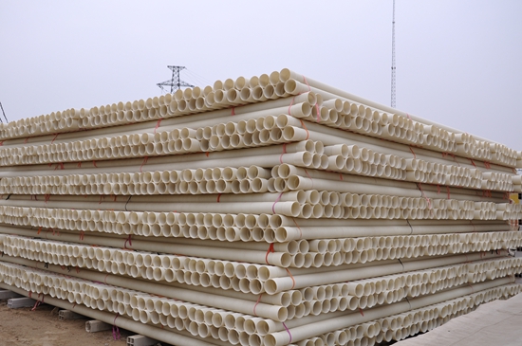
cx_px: 261
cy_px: 173
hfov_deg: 49.6
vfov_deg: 34.1
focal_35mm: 39
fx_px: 565
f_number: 8
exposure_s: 1/200
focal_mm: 26
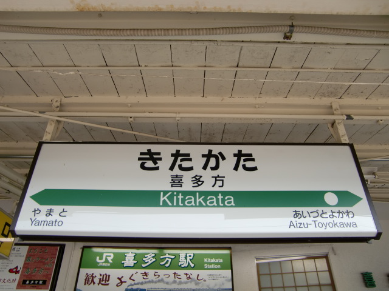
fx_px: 315
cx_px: 194
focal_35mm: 28
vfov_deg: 49.7
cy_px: 146
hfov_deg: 63.4
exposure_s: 1/125
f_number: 2.6
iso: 64
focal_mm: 4.9
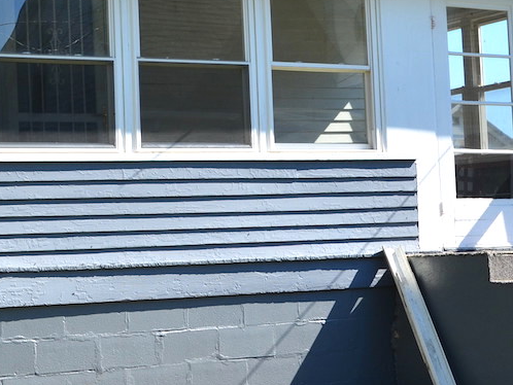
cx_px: 282
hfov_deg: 18.3
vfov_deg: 13.8
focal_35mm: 107
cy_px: 108
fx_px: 1590
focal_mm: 29
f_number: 10
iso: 320
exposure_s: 1/250
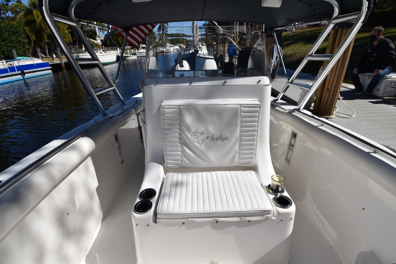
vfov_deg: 72.1
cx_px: 198
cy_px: 132
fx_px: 182
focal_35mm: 16
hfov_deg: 95.0
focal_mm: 11
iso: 100
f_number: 10
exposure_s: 1/400
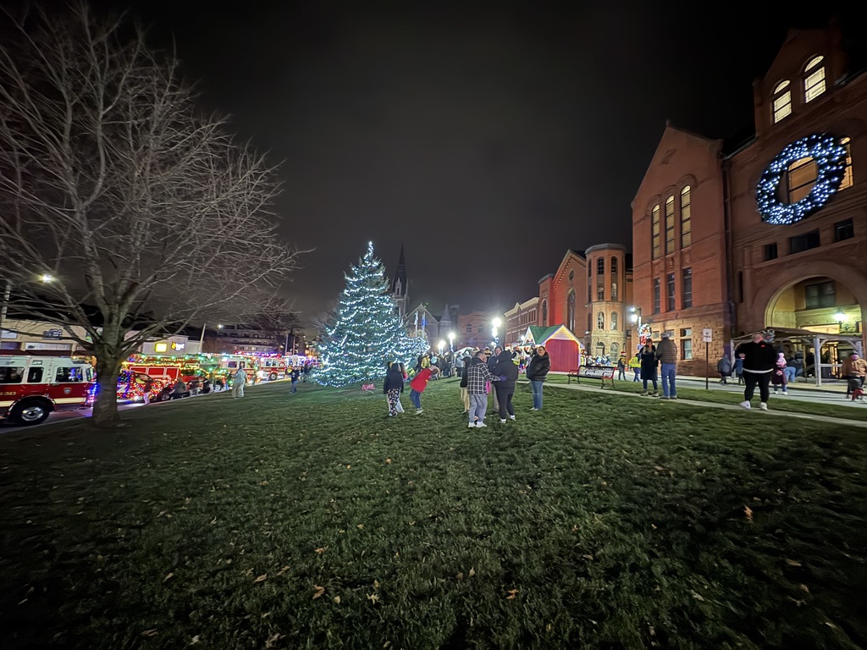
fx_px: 351
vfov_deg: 85.7
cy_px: 325
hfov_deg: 102.1
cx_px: 434
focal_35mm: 14
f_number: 2.2
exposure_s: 1/9
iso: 1250
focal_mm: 2.22
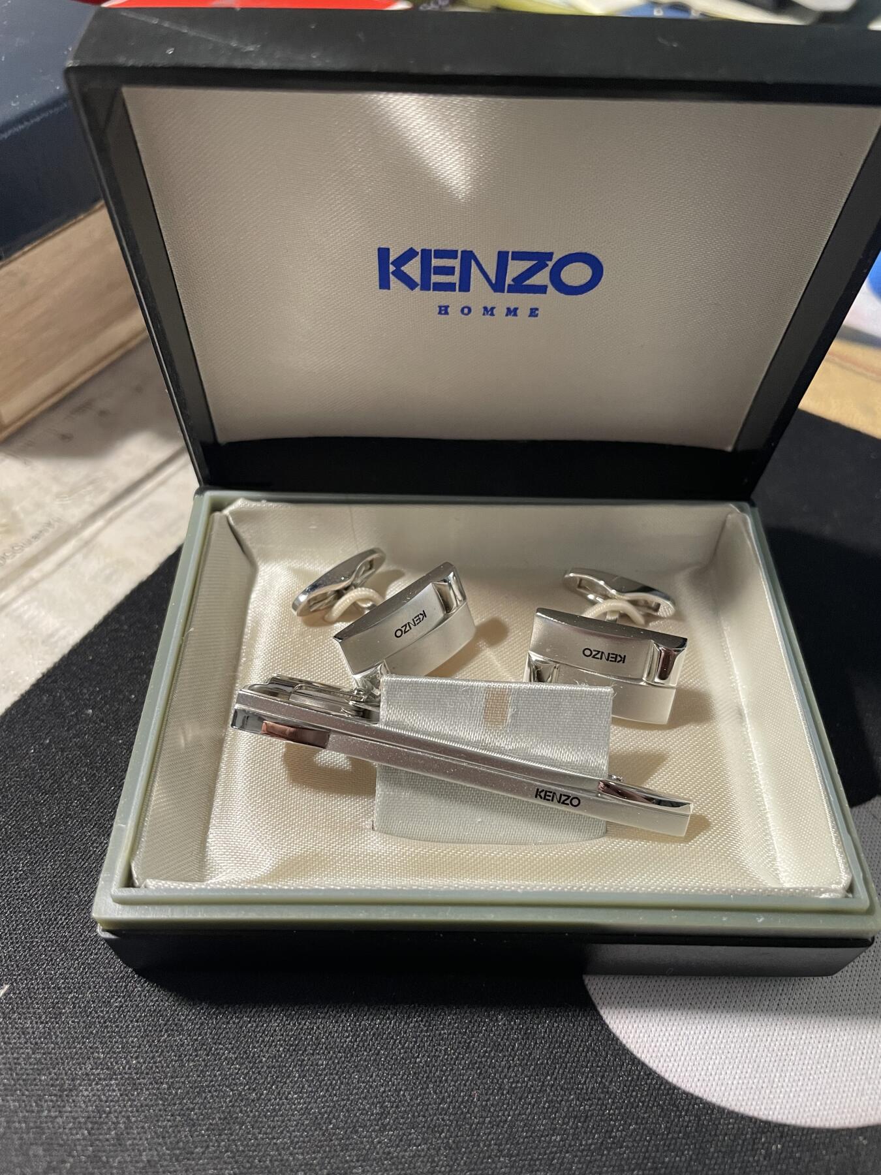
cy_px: 588
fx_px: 882
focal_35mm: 26
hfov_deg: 53.1
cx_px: 440
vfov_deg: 67.3
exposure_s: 1/60
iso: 160
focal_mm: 4.2
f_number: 1.6
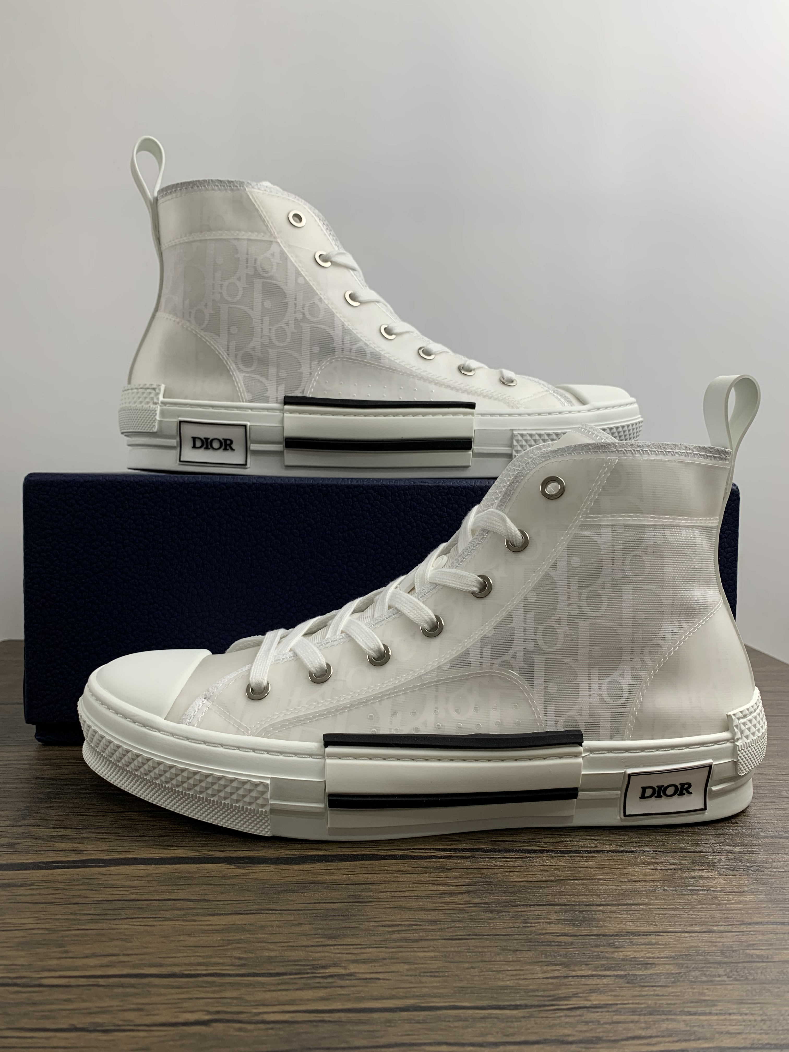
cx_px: 394
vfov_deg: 67.3
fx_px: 790
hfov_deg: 53.1
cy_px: 526
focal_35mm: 26
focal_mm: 4.25
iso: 32
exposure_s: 1/121
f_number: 1.8
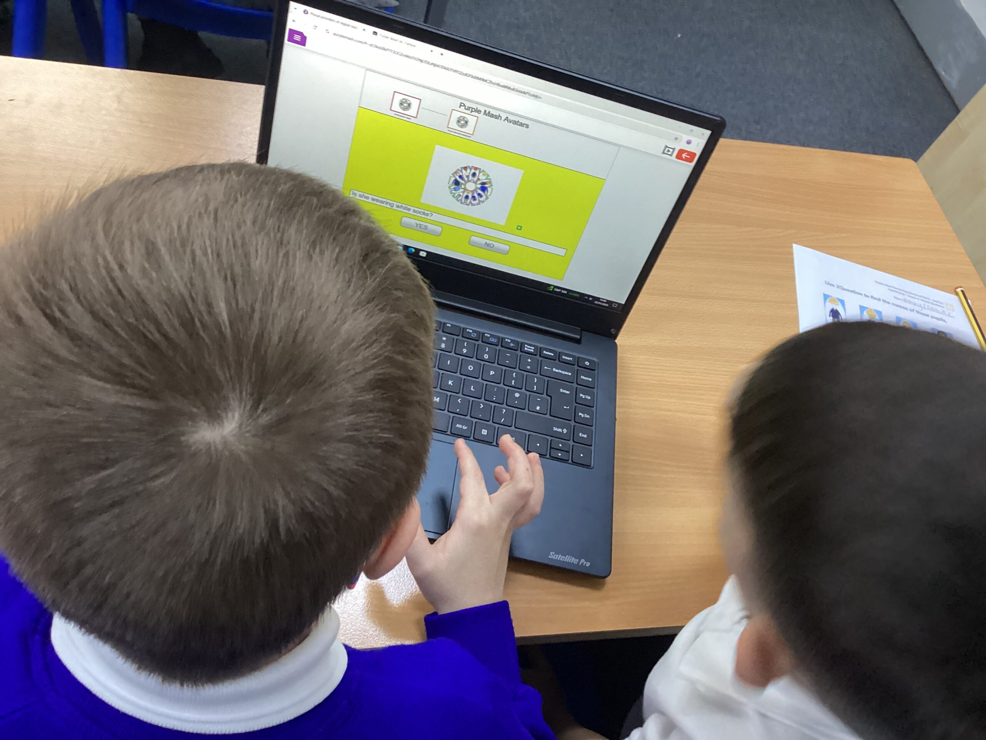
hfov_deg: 58.4
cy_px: 370
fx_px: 883
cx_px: 493
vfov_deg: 45.4
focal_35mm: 31
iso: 250
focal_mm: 3.3
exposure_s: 1/60
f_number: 2.4
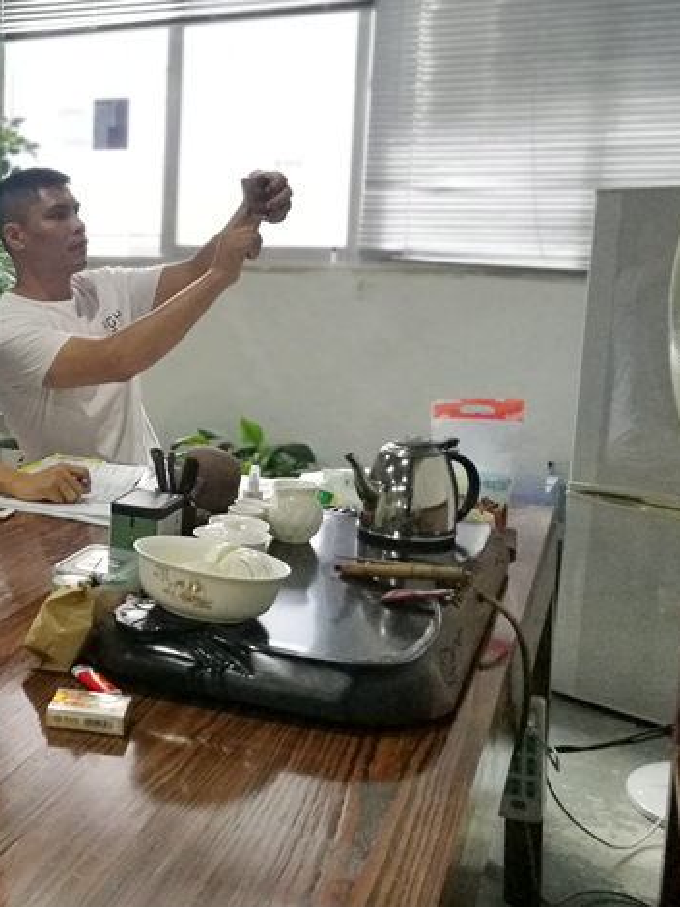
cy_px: 423
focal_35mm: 46
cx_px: -50
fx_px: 1206
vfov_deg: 41.2
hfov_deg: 28.8
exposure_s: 1/25
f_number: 4
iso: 400
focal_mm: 4.5
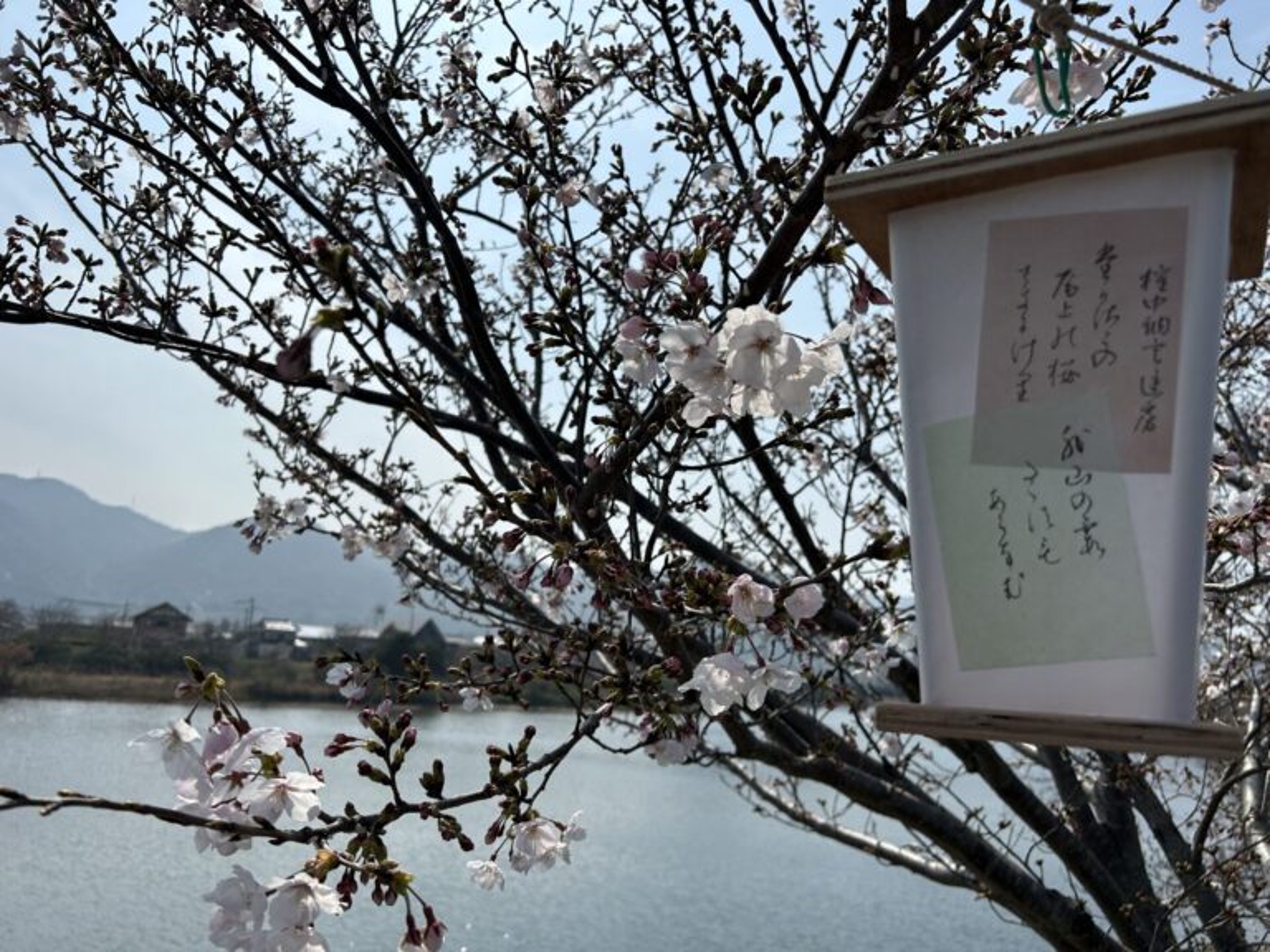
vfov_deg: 53.1
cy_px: 476
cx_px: 635
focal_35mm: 26
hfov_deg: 67.3
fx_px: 954
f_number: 1.5
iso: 50
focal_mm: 5.7
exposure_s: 1/6993
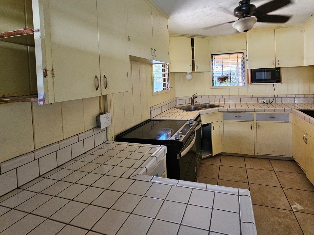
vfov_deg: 72.9
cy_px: 82
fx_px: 154
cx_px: 179
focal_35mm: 17
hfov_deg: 90.5
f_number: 2.2
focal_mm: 2.2
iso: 320
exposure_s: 1/40
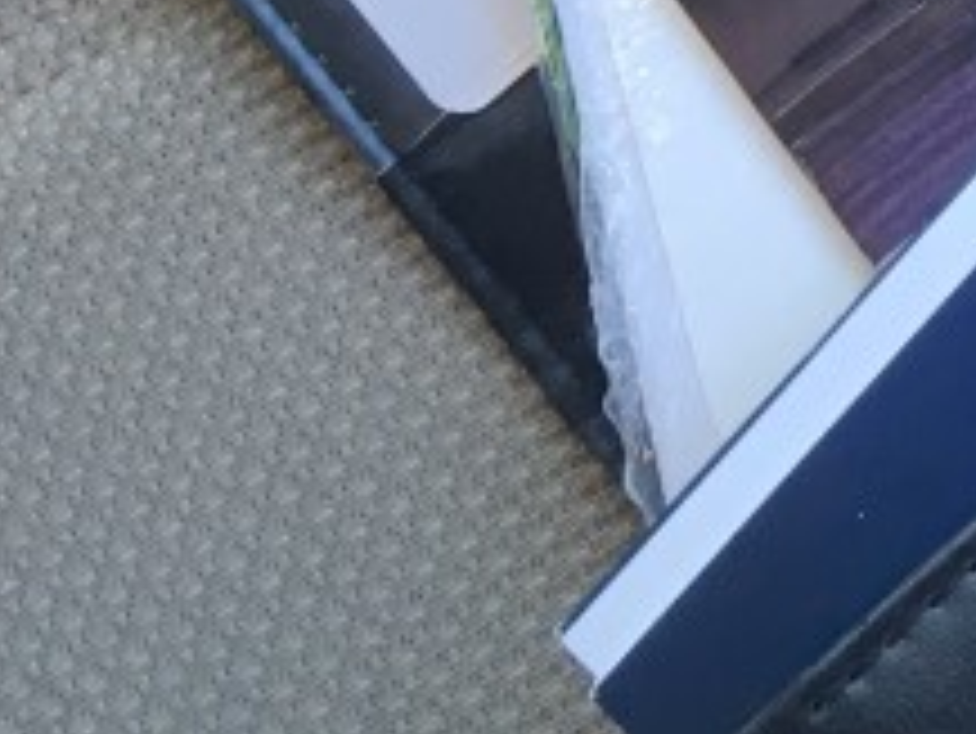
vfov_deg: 10.1
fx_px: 3865
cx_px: 1642
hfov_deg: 13.2
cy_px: -702
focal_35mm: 137
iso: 25
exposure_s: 1/40
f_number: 2.2
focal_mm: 4.15
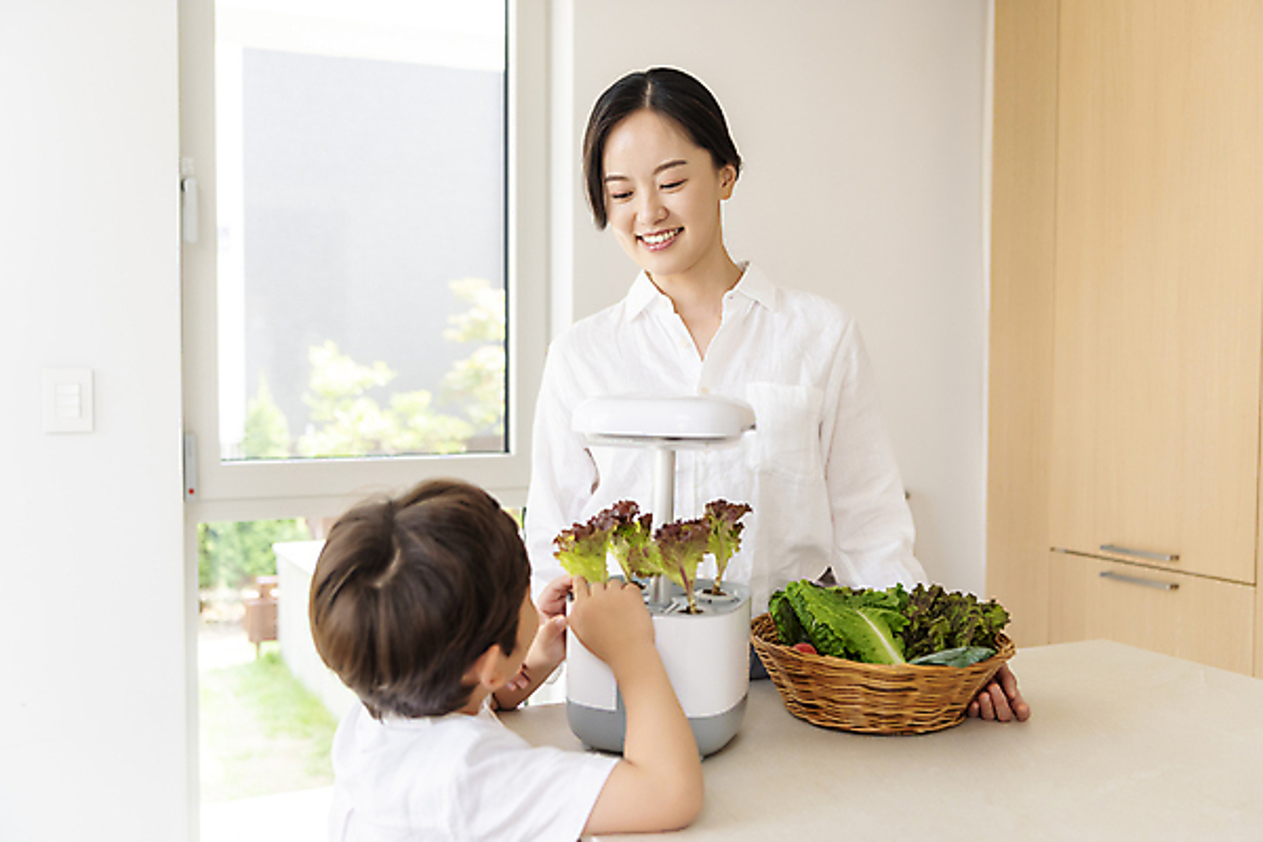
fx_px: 1333
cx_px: 632
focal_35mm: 38
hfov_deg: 50.7
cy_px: 421
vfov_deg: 35.1
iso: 500
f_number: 2.8
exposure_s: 1/125
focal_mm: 38
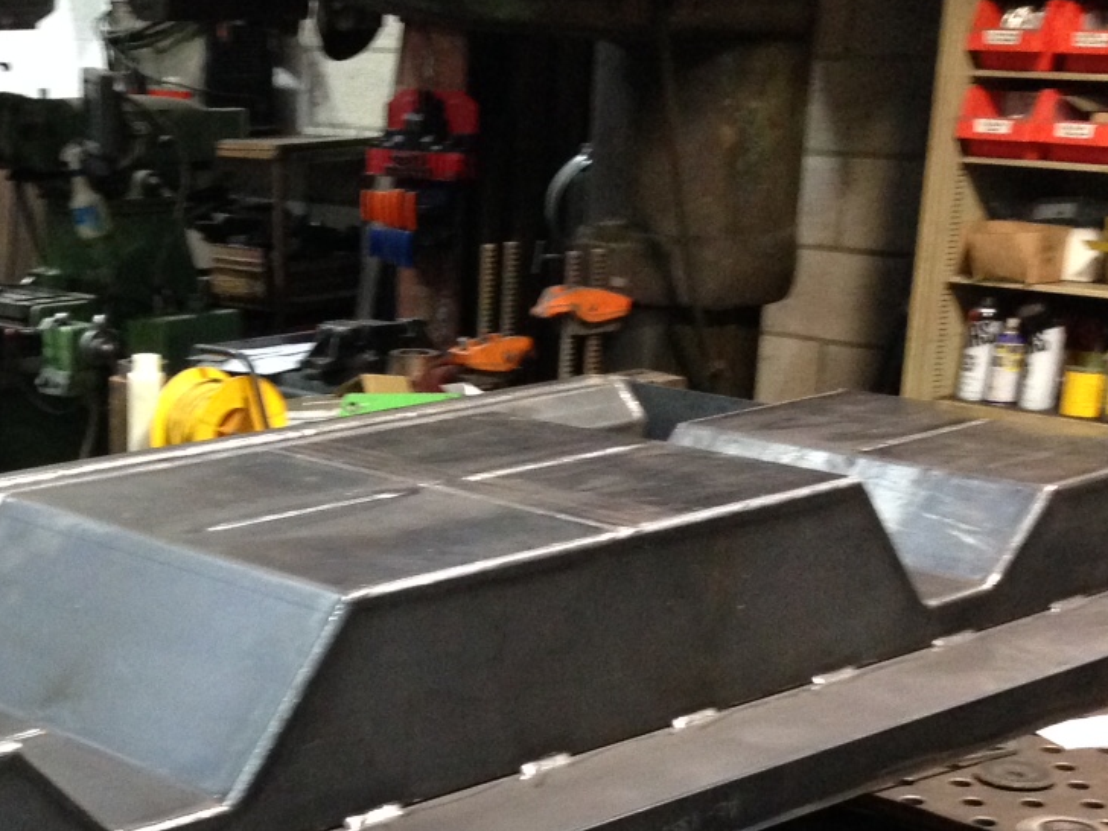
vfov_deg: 19.4
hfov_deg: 25.9
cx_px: 218
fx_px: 2369
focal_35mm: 74
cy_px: 816
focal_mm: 4.12
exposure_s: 1/20
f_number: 2.4
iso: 320
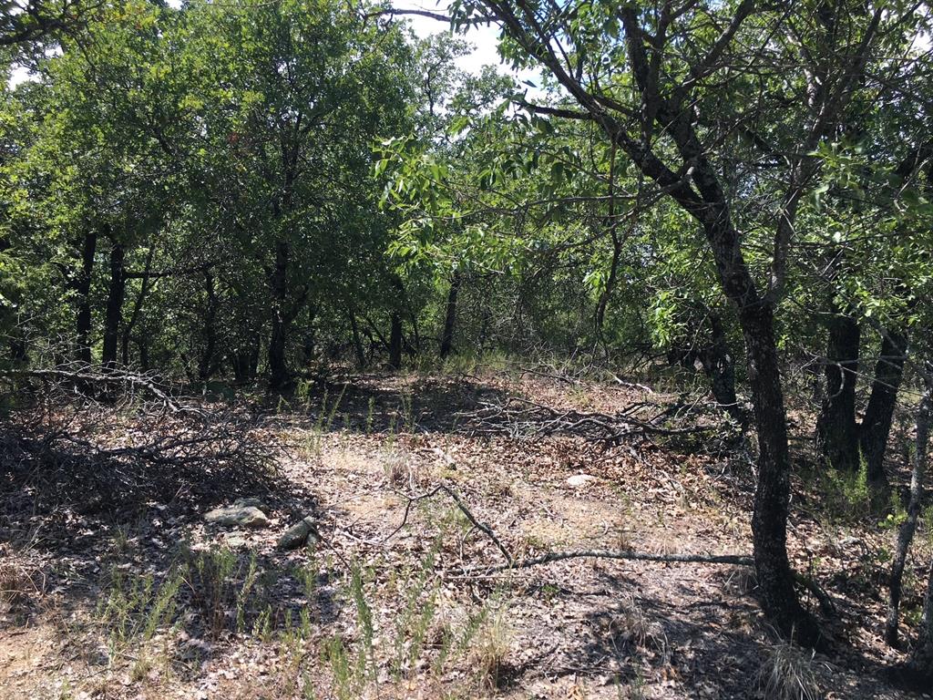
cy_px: 350
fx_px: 782
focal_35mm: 29
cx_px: 466
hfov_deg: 61.7
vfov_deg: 48.2
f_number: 2.2
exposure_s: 1/663
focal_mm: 4.15
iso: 25
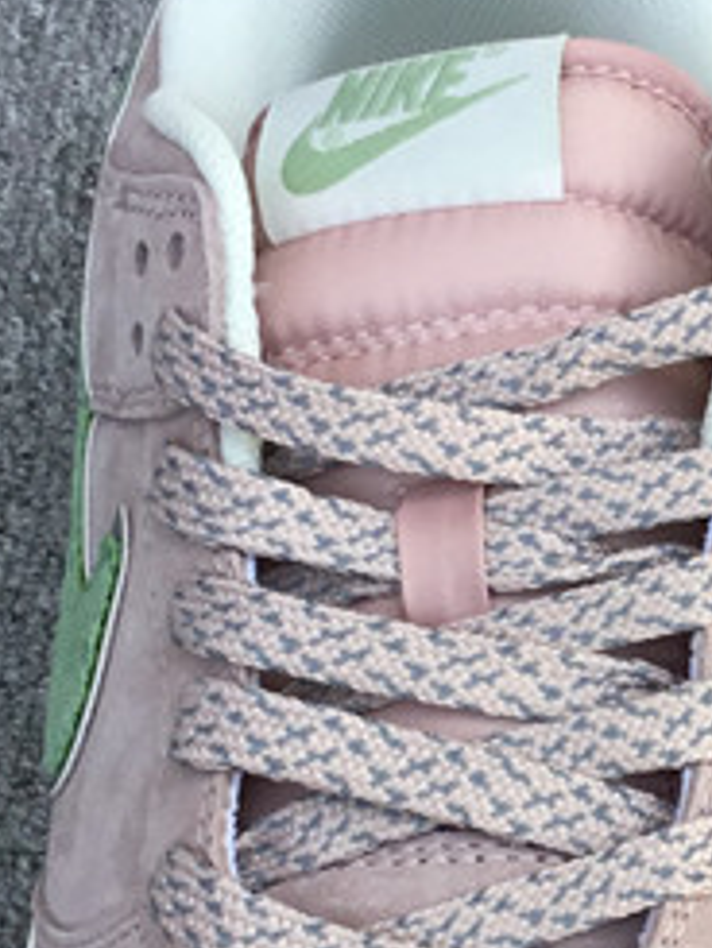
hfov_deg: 12.8
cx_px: 789
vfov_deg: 17.1
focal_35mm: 114
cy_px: 815
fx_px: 3124
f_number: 2.4
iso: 25
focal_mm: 3.3
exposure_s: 1/273
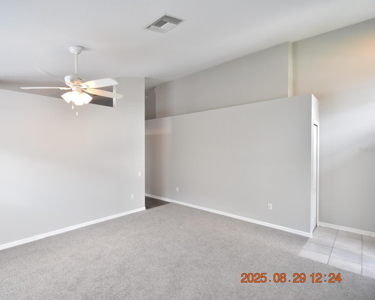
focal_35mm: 17
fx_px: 189
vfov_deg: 77.0
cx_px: 158
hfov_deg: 88.9
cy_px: 150
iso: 800
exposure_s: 1/125
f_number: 3.5
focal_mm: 10
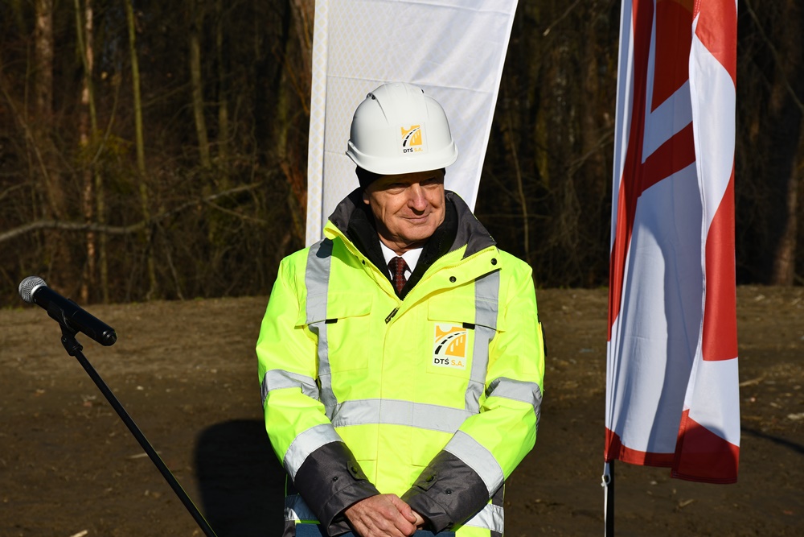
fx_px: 2345
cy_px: 268
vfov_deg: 13.0
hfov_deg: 19.5
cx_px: 402
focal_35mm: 105
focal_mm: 70
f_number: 8
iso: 100
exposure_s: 1/500
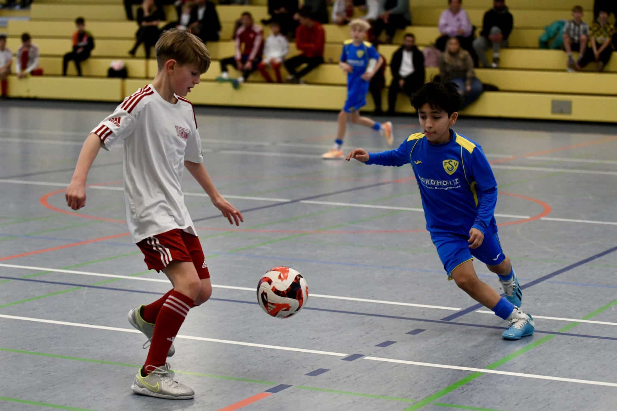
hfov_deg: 25.4
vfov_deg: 17.1
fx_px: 1371
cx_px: 308
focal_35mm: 80
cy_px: 206
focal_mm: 80
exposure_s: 1/1250
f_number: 2.8
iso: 5000
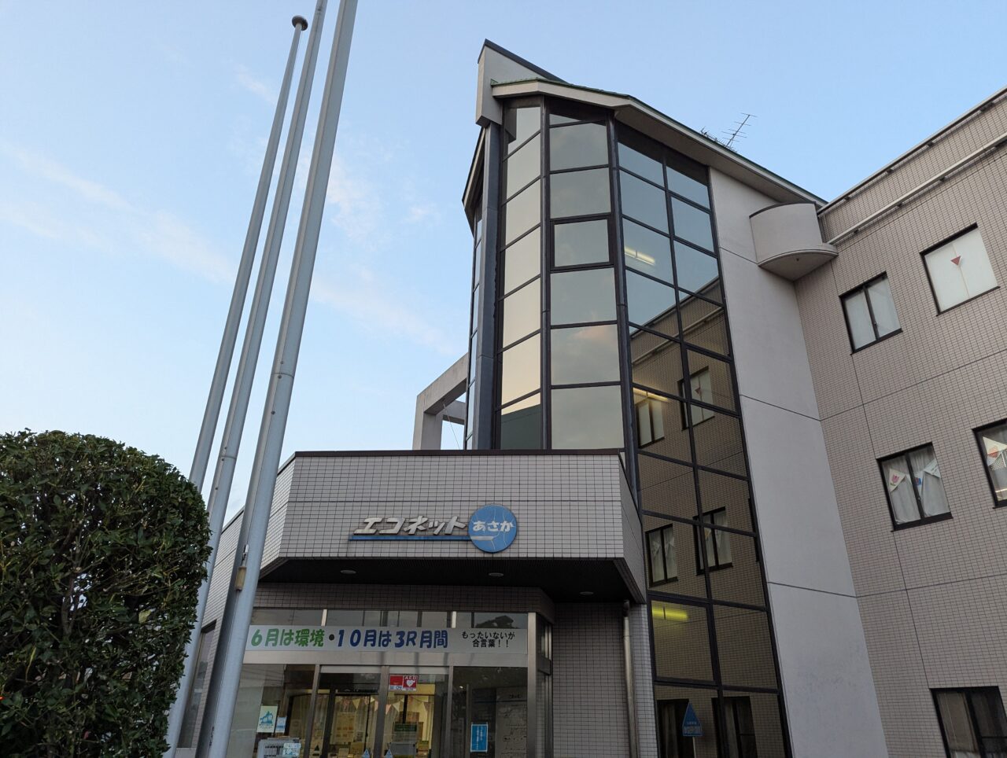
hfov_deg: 71.5
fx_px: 699
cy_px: 379
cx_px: 504
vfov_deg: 56.9
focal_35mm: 24
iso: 251
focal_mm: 6.81
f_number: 1.85
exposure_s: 1/375
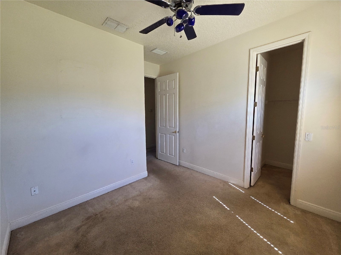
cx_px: 170
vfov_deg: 89.9
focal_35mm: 13
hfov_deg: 106.2
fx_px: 128
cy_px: 128
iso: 500
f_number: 2.2
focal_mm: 2.2
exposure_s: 1/244
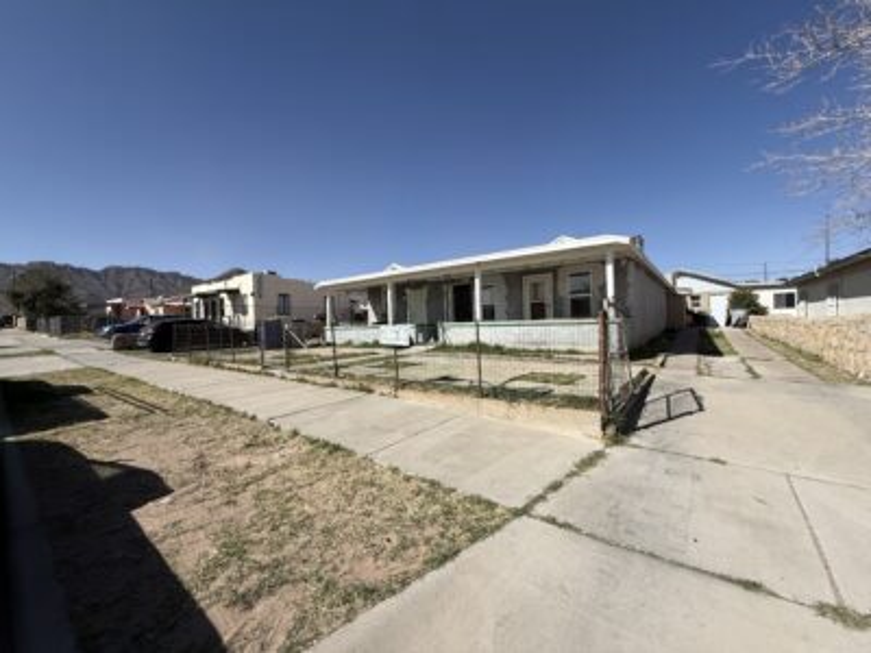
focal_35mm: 14
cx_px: 436
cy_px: 326
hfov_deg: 102.1
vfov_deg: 85.7
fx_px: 352
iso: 50
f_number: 2.2
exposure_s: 1/3891
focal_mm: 2.22
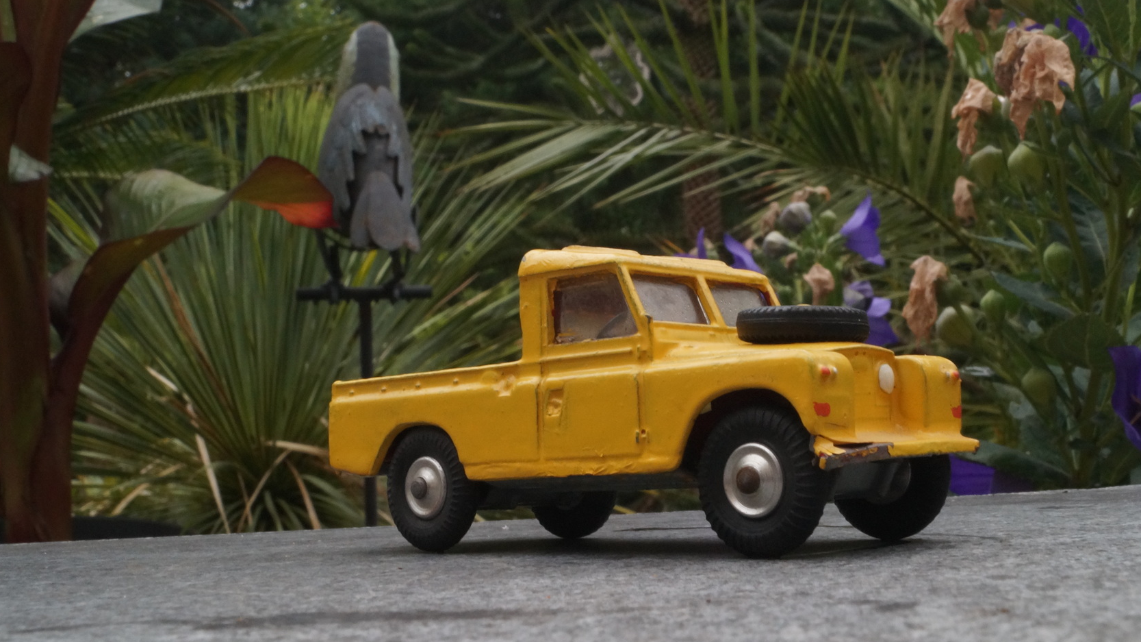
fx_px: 1482
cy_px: 355
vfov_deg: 24.4
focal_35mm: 49
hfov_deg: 42.0
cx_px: 665
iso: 1000
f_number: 22
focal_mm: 26
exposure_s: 1/60
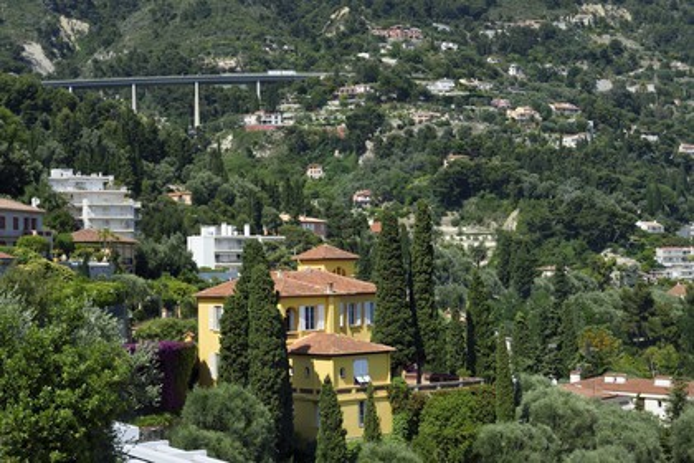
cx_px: 347
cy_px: 232
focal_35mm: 70
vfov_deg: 19.5
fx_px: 1349
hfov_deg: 28.8
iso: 200
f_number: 13
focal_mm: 70
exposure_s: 1/200
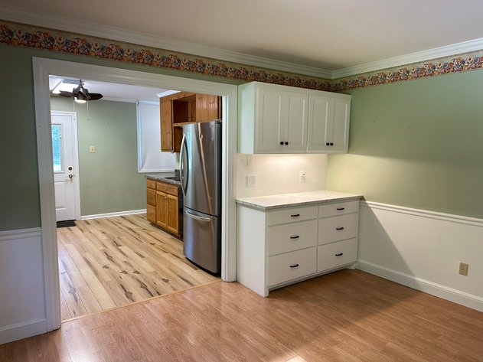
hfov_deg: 71.6
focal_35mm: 24
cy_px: 181
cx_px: 242
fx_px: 335
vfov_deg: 56.8
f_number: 1.78
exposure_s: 1/120
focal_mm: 6.86
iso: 160
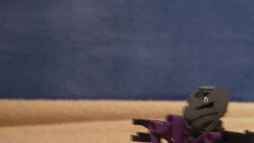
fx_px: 653
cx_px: 164
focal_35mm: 97
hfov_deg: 21.9
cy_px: 148
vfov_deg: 12.3
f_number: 2.26
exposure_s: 1/9.1
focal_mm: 11.79
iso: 100
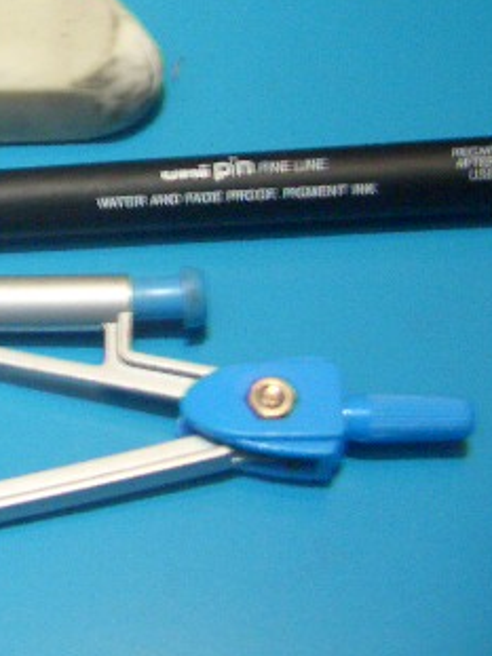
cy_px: 217
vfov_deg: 26.9
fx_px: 1365
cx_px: -158
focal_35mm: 72
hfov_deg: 18.9
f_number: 2.6
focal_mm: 5.8
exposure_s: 1/8
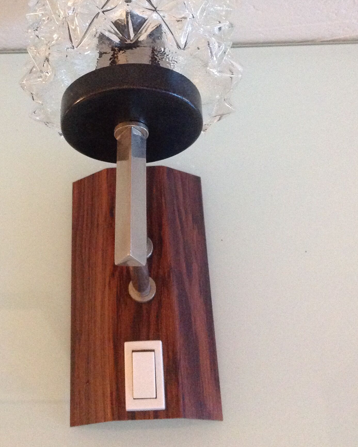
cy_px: 132
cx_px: 138
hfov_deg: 29.6
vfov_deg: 36.1
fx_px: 676
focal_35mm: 51
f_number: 2.4
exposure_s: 1/17
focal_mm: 4.28
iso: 500
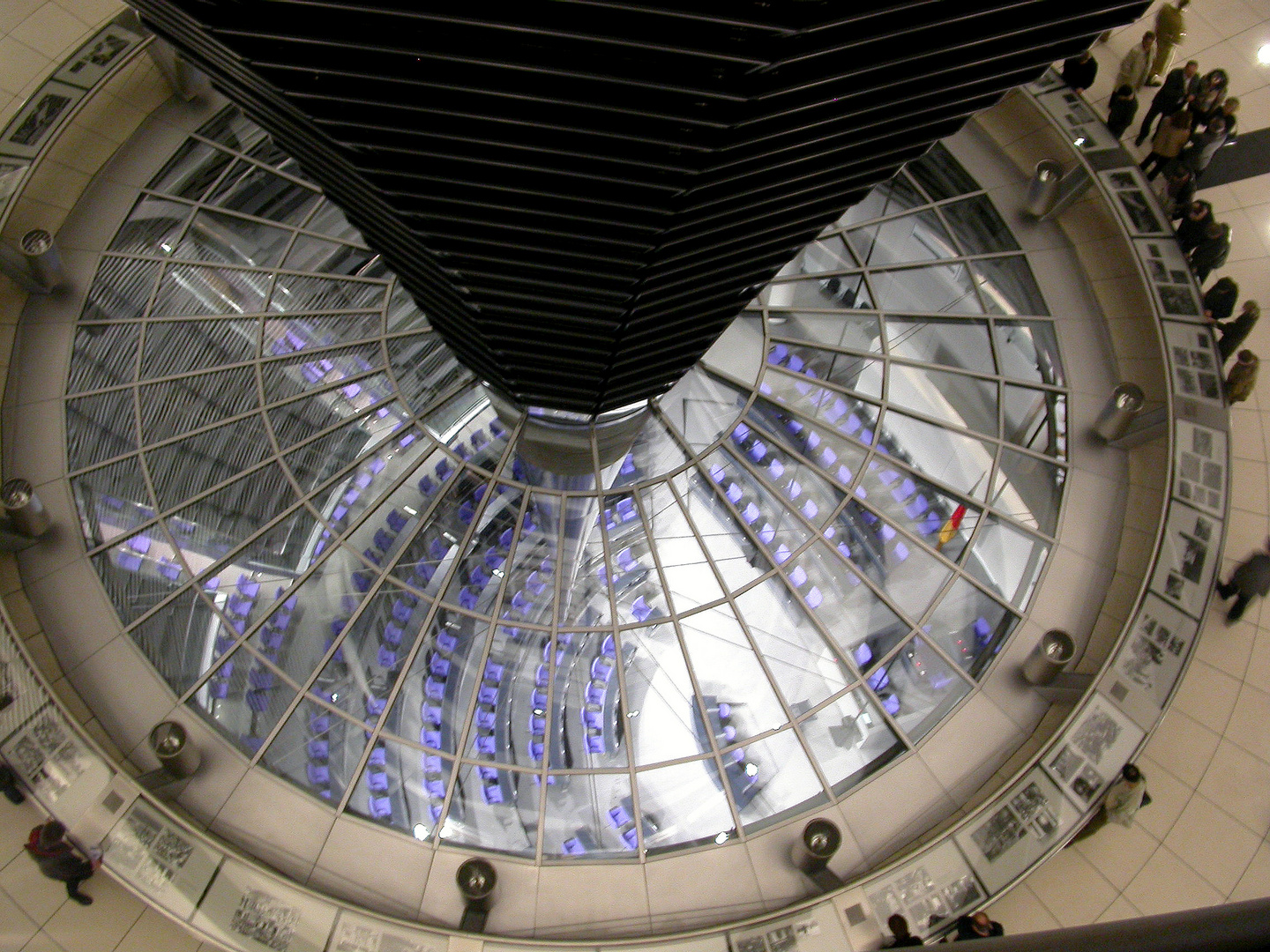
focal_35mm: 38
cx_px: 635
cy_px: 476
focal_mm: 7.85
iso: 138
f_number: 2.6
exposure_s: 1/4
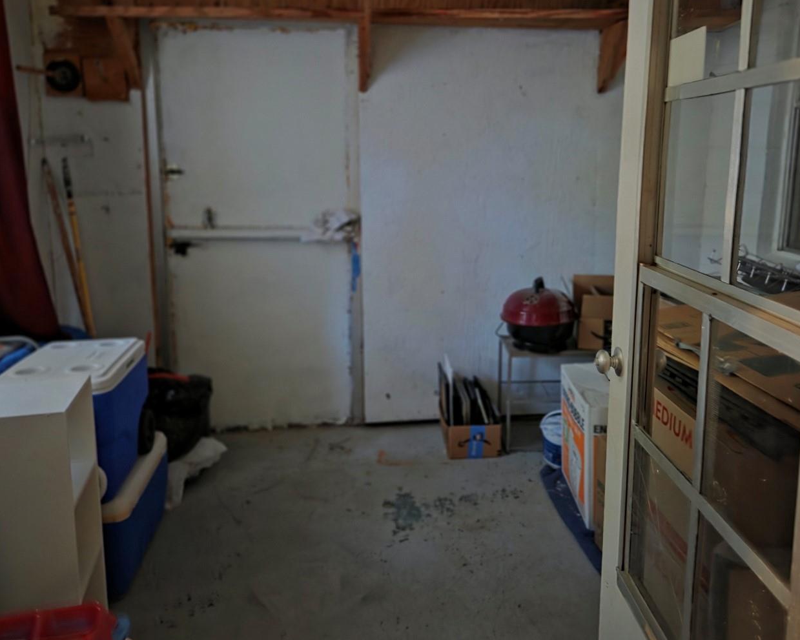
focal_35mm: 29
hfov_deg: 60.4
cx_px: 433
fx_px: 687
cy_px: 268
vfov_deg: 49.8
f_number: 1.8
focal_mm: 5.4
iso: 1600
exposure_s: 1/20
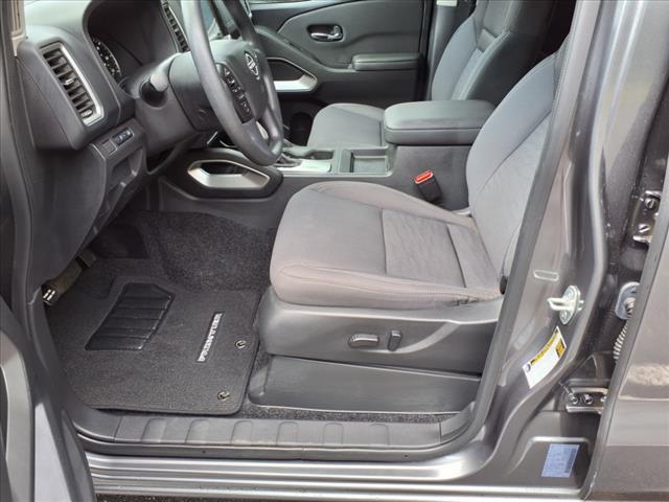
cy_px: 251
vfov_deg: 51.4
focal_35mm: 27
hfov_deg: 65.3
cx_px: 334
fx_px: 522
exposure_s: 1/123
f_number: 1.9
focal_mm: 3.58
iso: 40
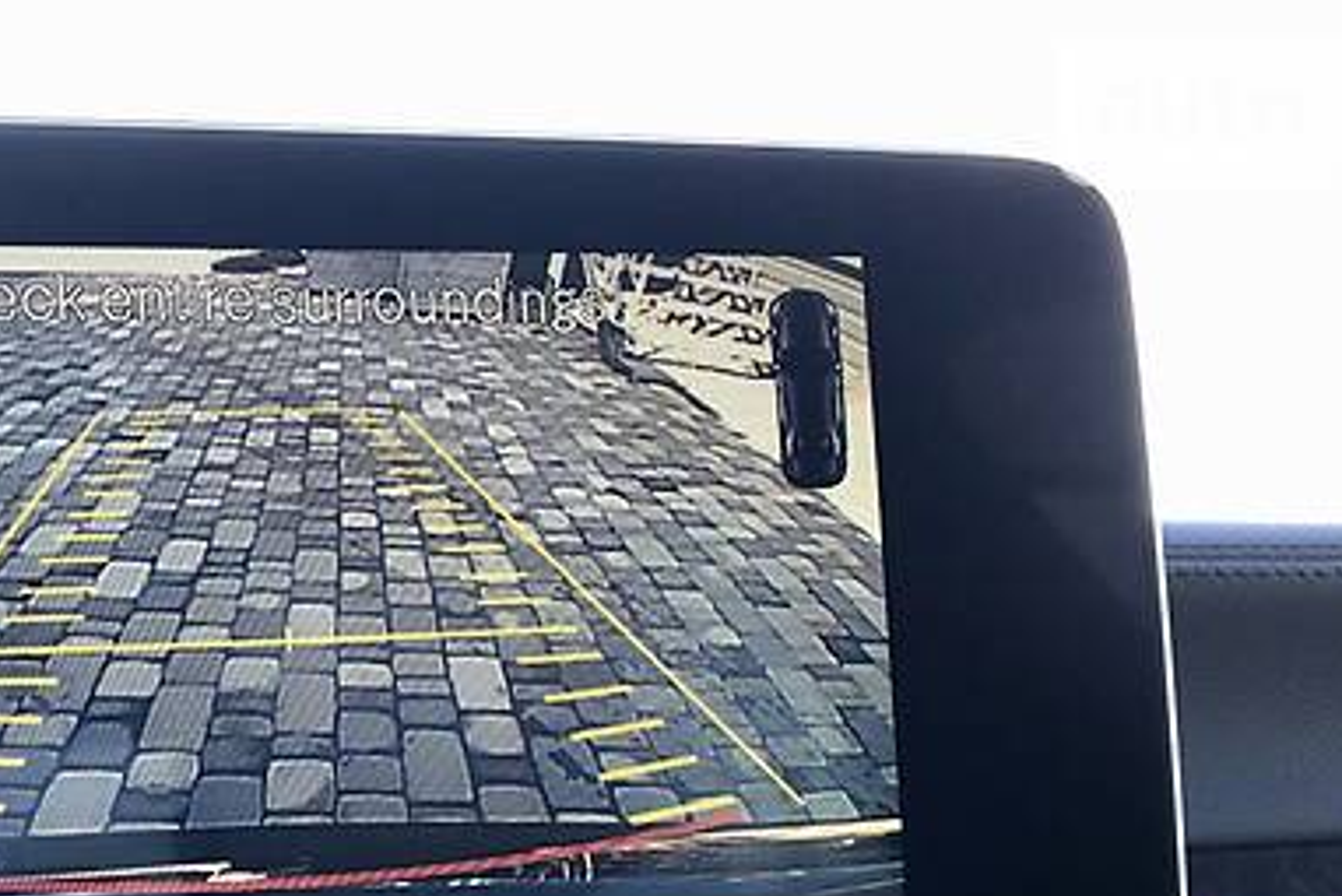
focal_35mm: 61
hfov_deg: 31.7
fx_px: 2275
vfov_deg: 20.9
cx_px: 207
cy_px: 1047
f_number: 1.8
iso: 32
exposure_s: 1/50
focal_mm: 4
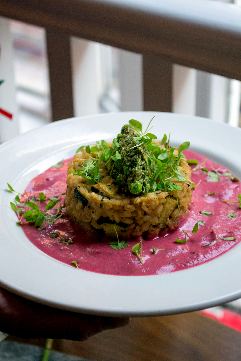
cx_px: 120
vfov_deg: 24.6
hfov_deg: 16.6
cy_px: 180
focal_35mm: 82
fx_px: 828
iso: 400
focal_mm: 55
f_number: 5.6
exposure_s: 1/40
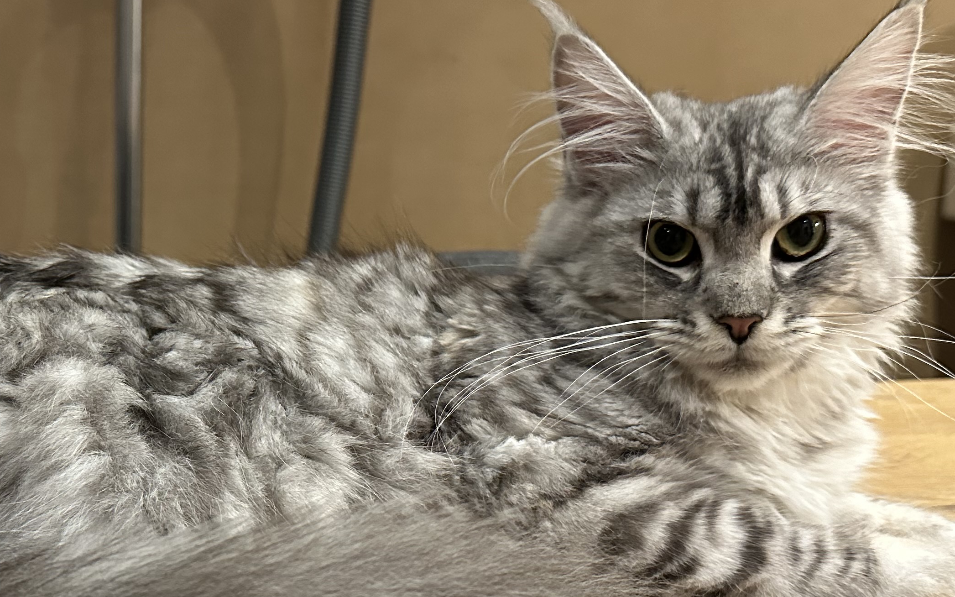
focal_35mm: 49
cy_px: 436
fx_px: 1275
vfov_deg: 26.1
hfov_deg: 40.3
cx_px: 278
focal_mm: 6.86
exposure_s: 1/33
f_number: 1.78
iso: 640
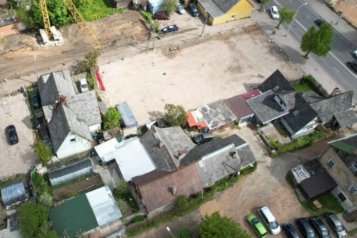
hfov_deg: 56.2
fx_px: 327
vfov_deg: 39.5
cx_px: 123
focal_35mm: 33
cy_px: 79
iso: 100
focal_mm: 8.38
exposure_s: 1/1250
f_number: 2.8
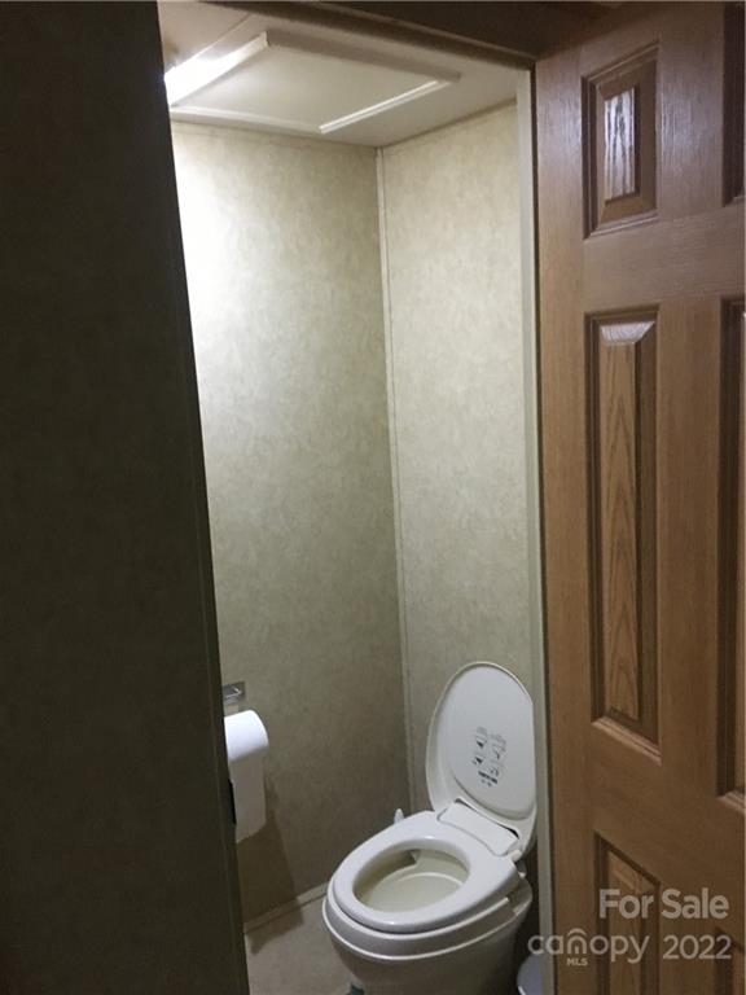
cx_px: 373
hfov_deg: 48.2
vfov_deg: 61.7
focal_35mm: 29
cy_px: 498
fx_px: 833
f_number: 2.2
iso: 320
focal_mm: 4.15
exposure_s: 1/15
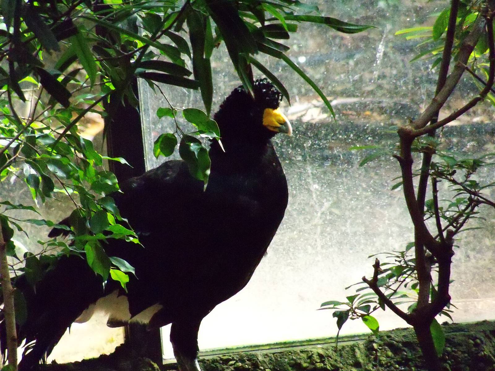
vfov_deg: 4.2
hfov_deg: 5.7
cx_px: 248
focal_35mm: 350
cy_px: 186
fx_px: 5005
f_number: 4.8
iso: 1600
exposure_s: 1/500
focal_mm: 62
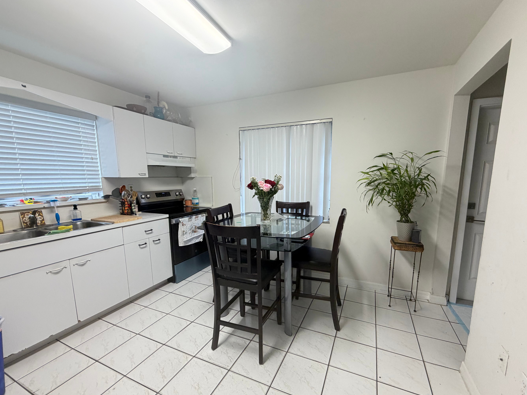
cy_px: 210
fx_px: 228
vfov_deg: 81.6
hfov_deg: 98.1
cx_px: 276
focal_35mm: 15
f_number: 2.2
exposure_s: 1/60
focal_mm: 2.22
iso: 200
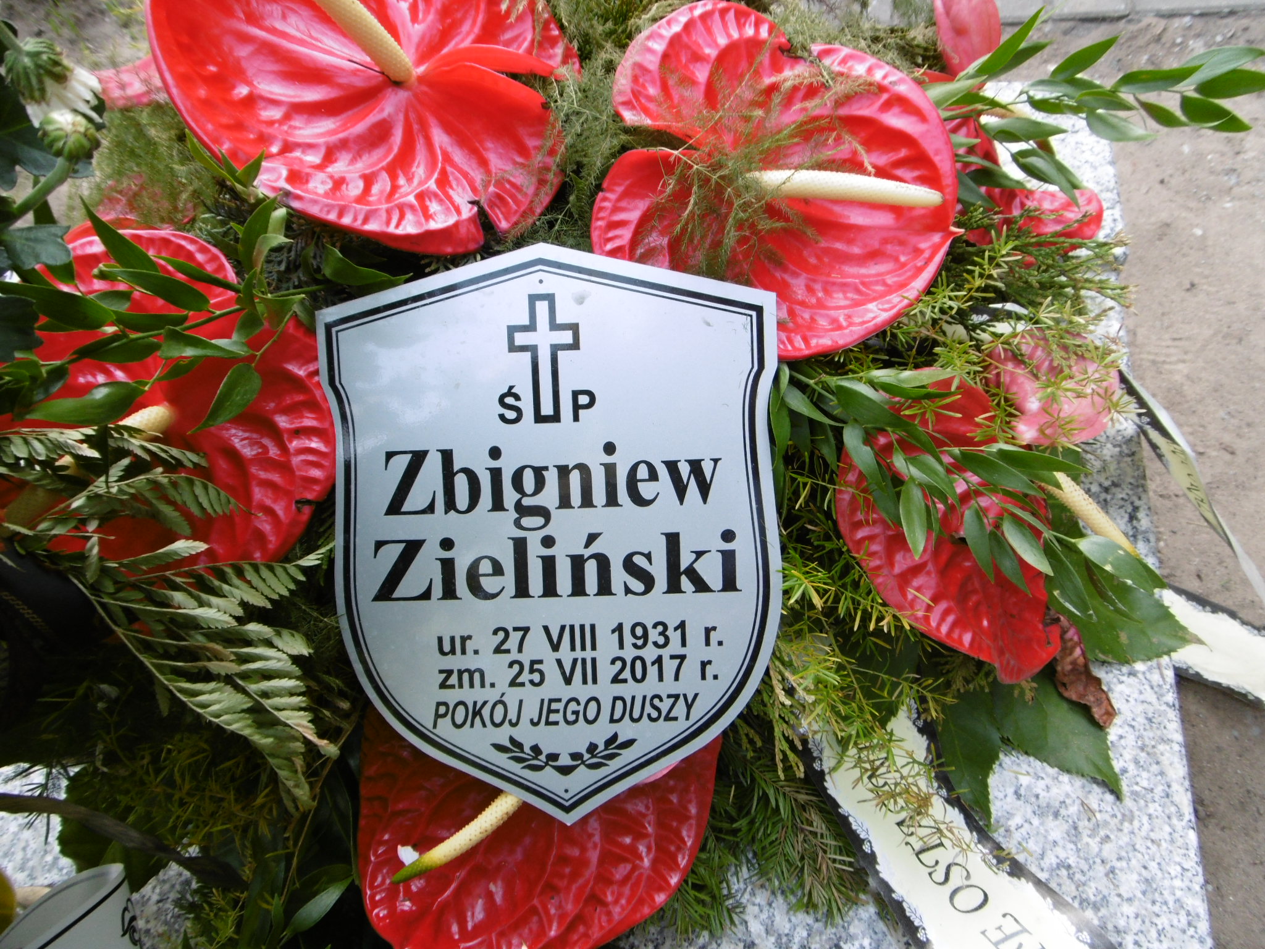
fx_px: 877
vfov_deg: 56.8
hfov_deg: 71.6
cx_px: 632
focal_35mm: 24
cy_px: 474
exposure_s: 1/60
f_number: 3.1
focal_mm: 4.3
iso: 100
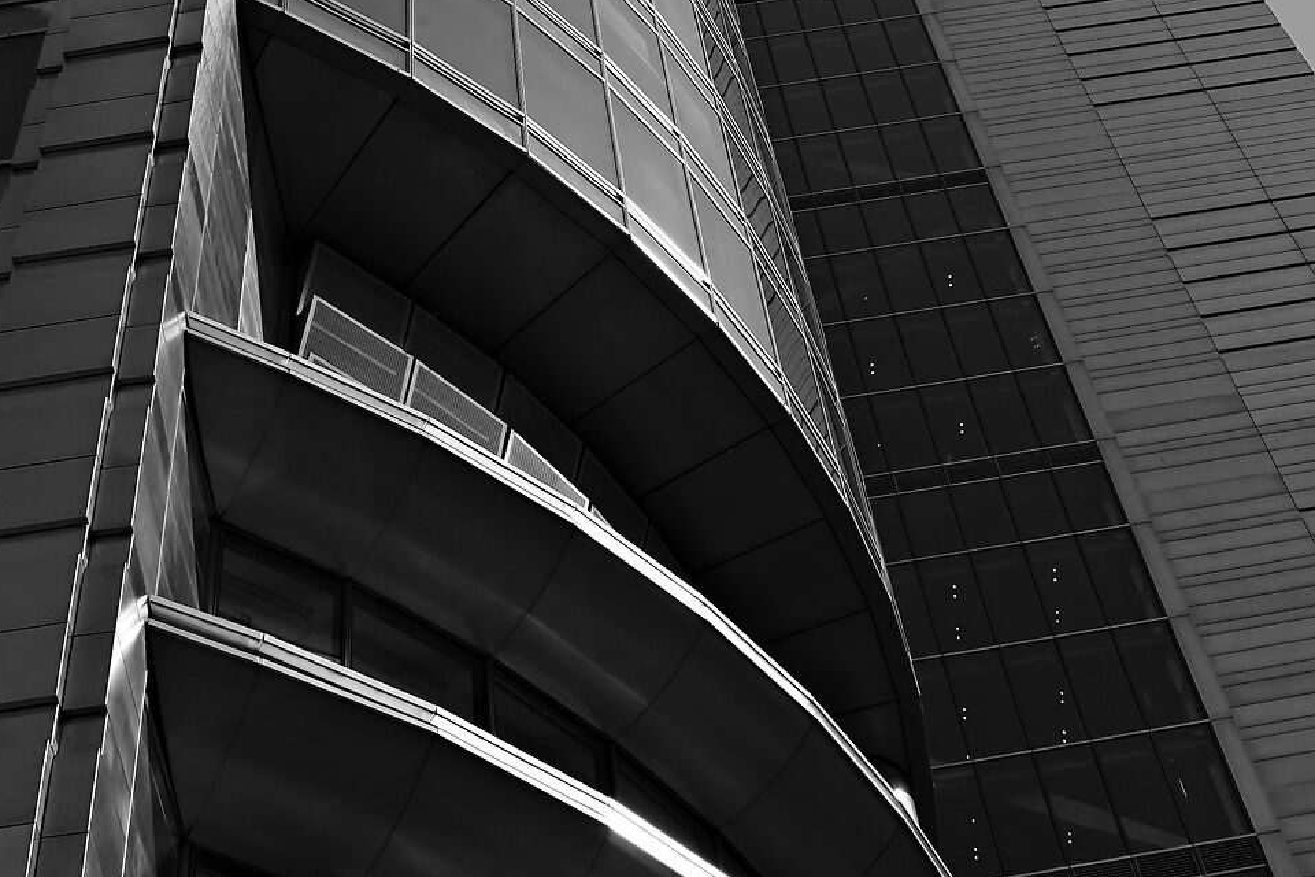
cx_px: 779
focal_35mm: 70
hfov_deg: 28.8
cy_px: 90
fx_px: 2557
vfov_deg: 19.1
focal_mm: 28
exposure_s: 1/500
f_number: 8
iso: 100
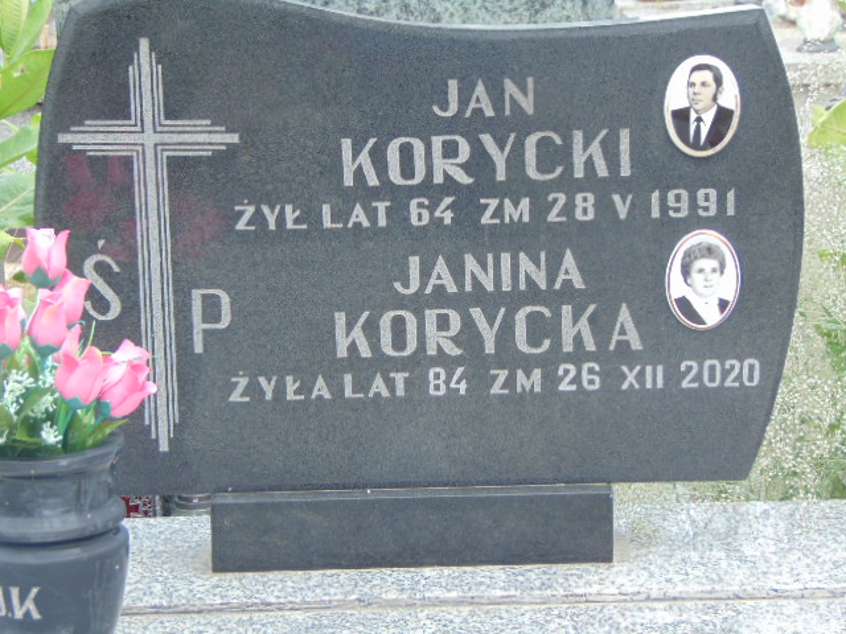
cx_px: 423
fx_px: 2639
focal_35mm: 108
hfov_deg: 18.2
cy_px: 317
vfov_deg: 13.7
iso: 80
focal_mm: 19.4
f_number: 3.9
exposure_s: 1/160
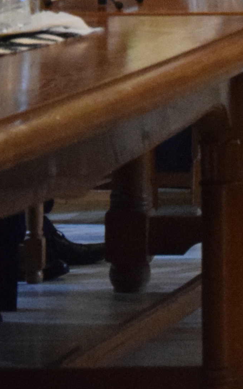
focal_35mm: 403
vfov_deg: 5.1
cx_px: 695
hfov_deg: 3.2
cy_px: -297
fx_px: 4271
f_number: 4.8
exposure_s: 1/60
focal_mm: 48
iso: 3600
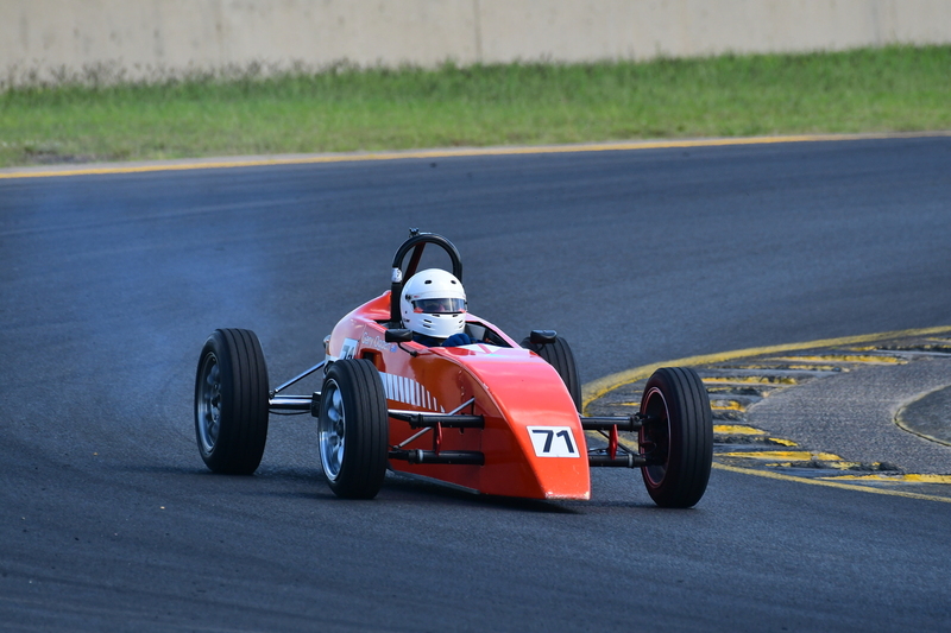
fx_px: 19807
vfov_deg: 1.8
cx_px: 476
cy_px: 316
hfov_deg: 2.8
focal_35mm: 750
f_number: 7.1
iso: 500
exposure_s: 1/640
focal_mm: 500
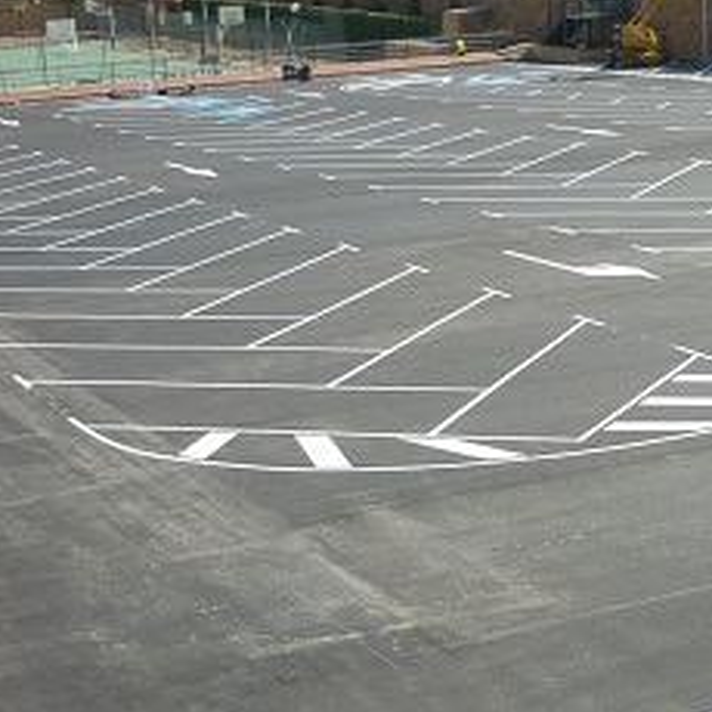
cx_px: 528
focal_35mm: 78
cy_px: 392
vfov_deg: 22.2
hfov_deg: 22.0
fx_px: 1815
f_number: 8
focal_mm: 5.5
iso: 80
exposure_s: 1/200
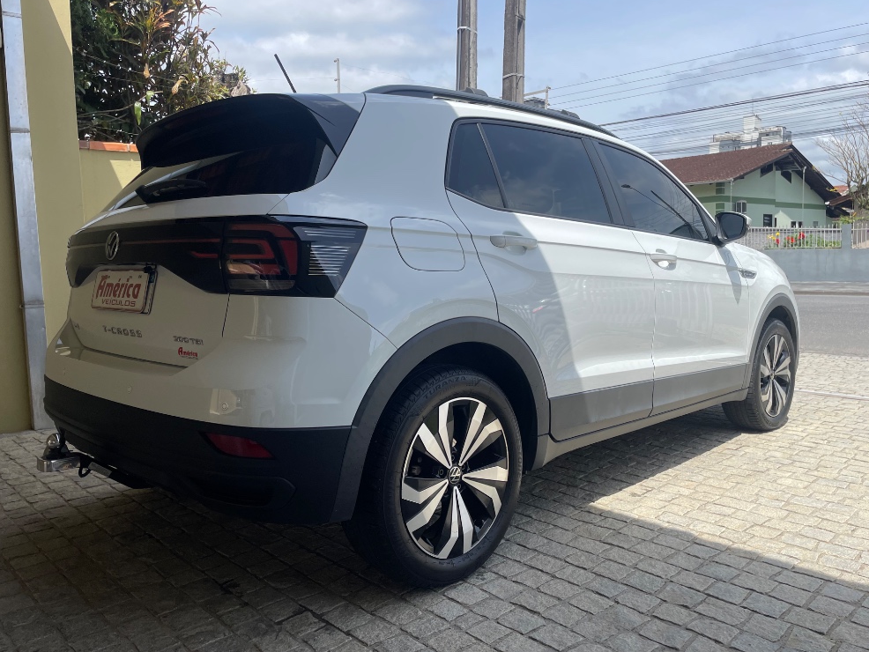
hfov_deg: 65.3
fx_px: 678
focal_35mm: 27
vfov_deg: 51.4
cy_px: 316
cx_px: 444
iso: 32
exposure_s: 1/2747
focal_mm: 4.2
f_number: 1.6
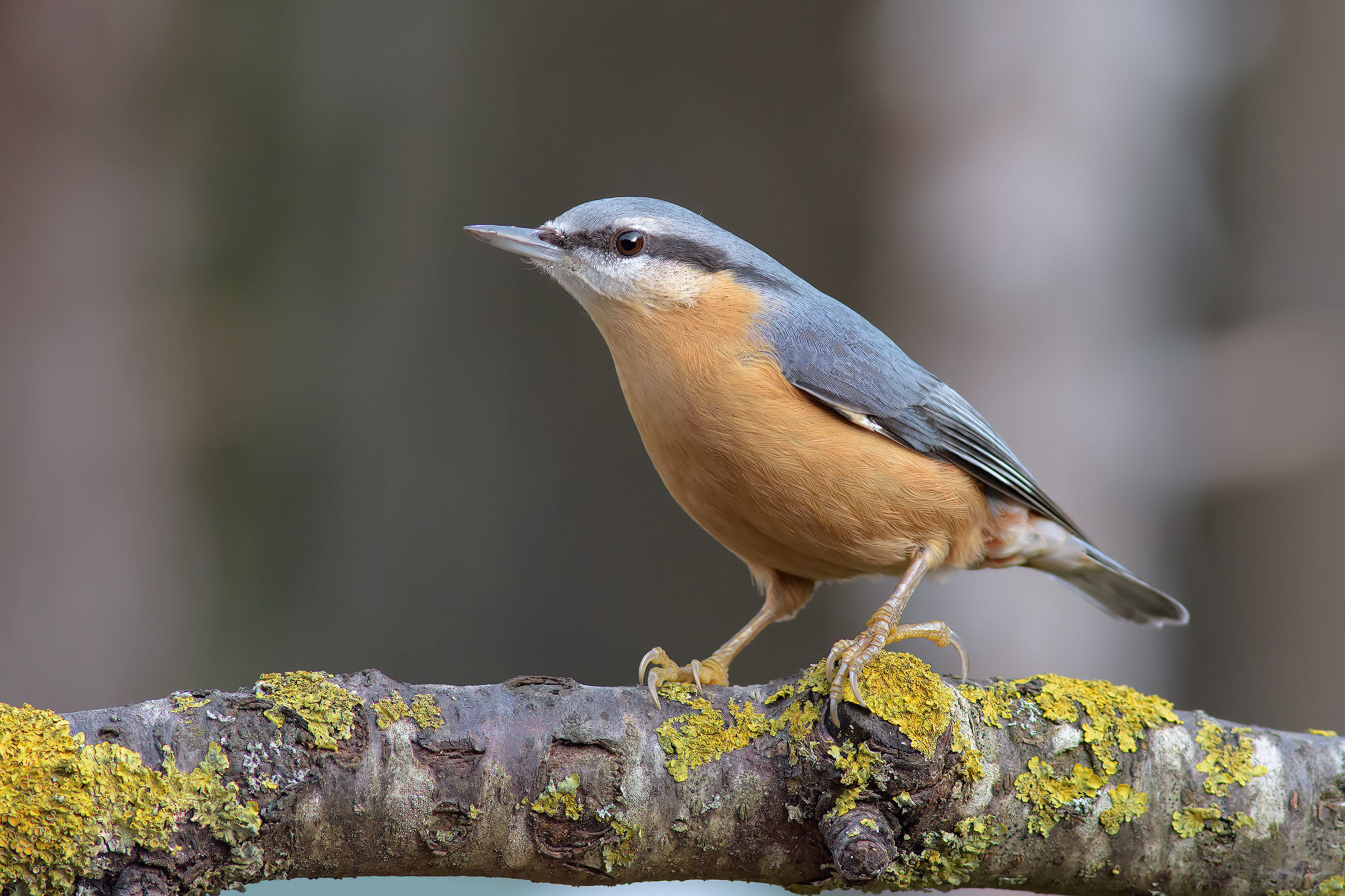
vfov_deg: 5.1
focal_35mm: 270
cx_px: 672
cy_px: 448
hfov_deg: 7.6
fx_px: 10087
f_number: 5.6
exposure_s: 1/320
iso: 1100
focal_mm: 180
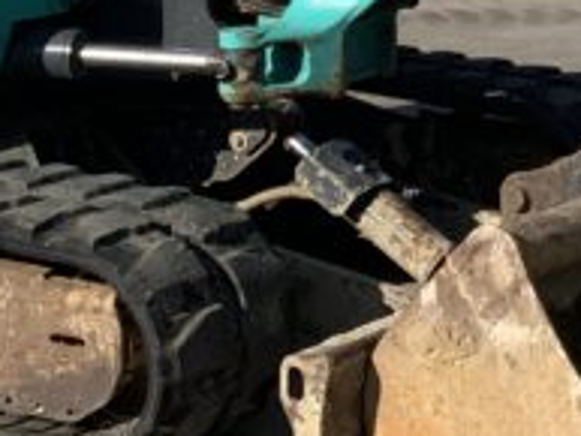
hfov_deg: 12.4
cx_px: 744
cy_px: -159
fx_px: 2586
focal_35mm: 154
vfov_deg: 9.4
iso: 20
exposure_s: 1/2538
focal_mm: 3
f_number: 1.8
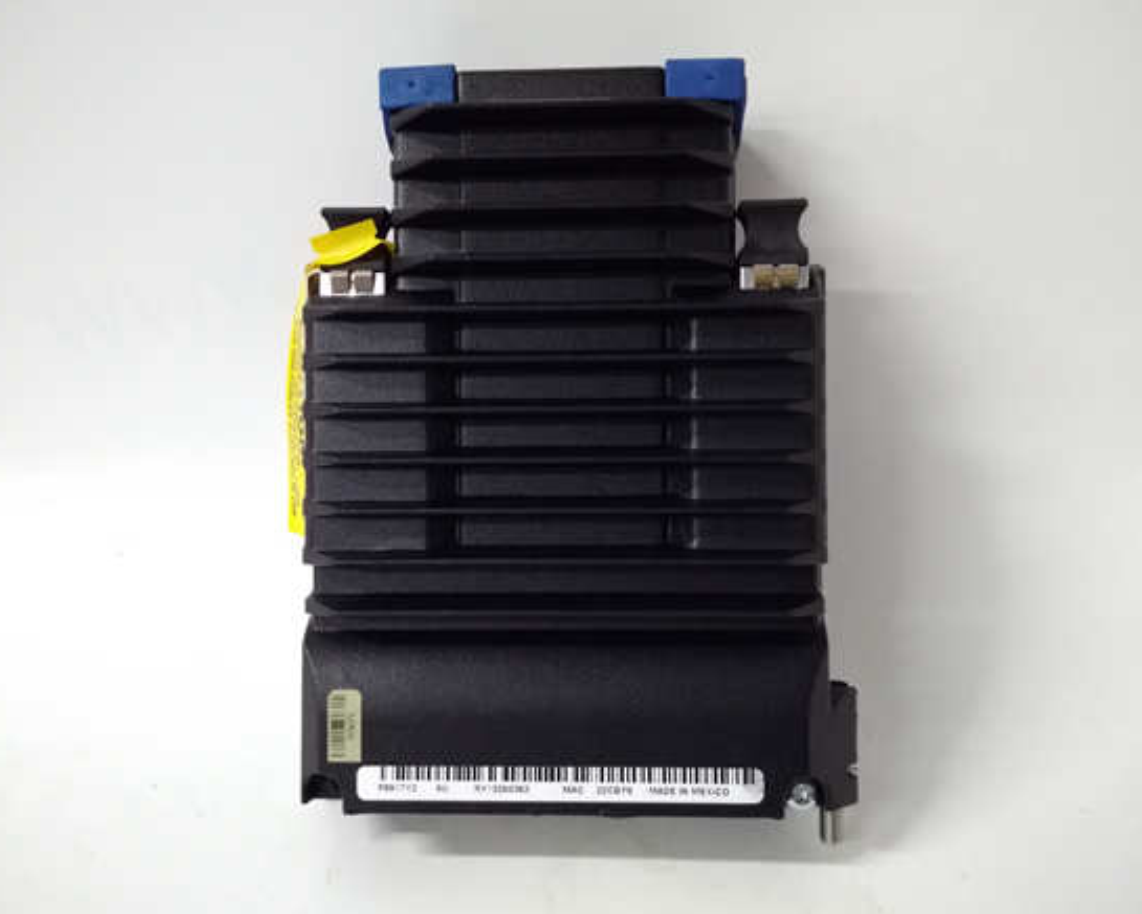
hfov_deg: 60.4
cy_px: 451
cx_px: 585
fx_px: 980
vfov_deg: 50.0
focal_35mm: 29
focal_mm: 3.79
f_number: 2
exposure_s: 1/33
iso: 889
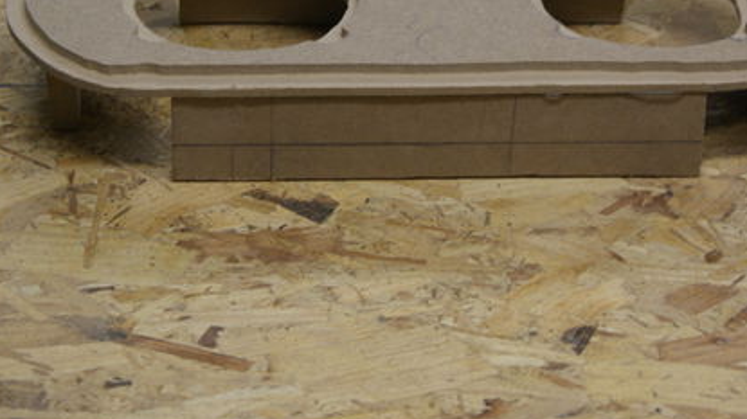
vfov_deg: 14.2
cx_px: 414
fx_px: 1679
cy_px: 93
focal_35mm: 85
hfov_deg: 25.1
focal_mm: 35
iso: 400
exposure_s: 1/15
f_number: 5
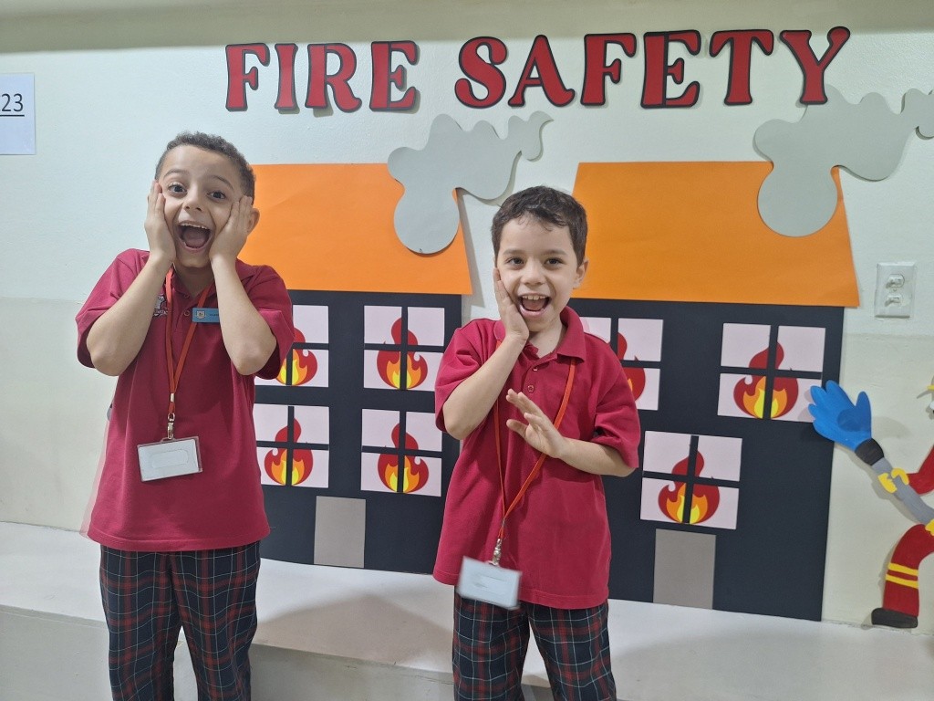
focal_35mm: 23
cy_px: 350
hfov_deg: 73.9
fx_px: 621
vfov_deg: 58.9
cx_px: 467
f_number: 1.8
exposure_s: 1/40
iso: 80
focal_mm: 5.54
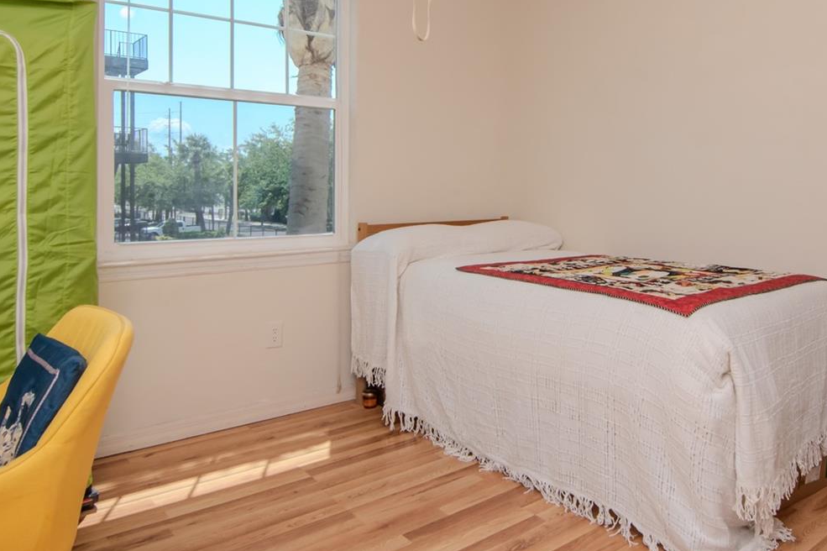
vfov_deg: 47.5
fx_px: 616
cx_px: 480
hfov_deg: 67.3
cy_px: 190
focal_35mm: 27
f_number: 11
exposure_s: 1/200
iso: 800
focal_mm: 11
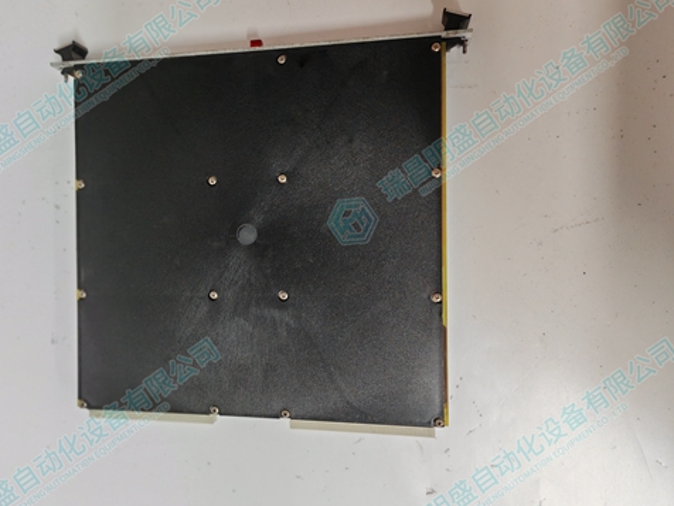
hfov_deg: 53.4
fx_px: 662
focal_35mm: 34
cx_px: 253
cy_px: 248
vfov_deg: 41.8
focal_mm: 6.12
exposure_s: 1/100
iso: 640
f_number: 2.4
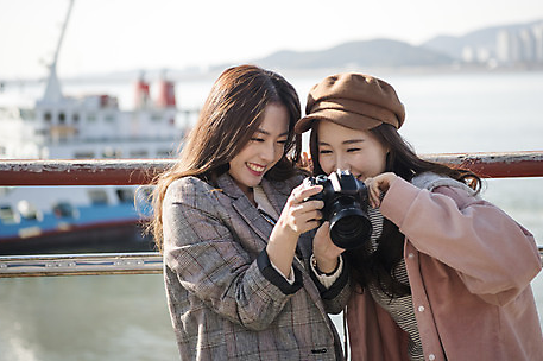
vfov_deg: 14.8
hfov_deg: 22.2
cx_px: 282
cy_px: 152
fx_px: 1387
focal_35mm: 92
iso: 200
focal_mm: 70
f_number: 2.8
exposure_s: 1/800
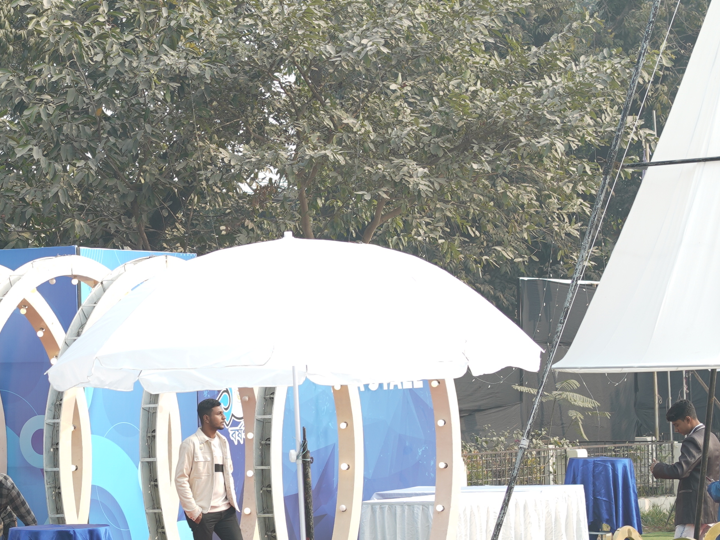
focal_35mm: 145
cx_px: 183
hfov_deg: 13.6
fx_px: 3016
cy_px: 281
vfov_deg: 10.2
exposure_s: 1/160
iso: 50
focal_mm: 35
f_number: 4
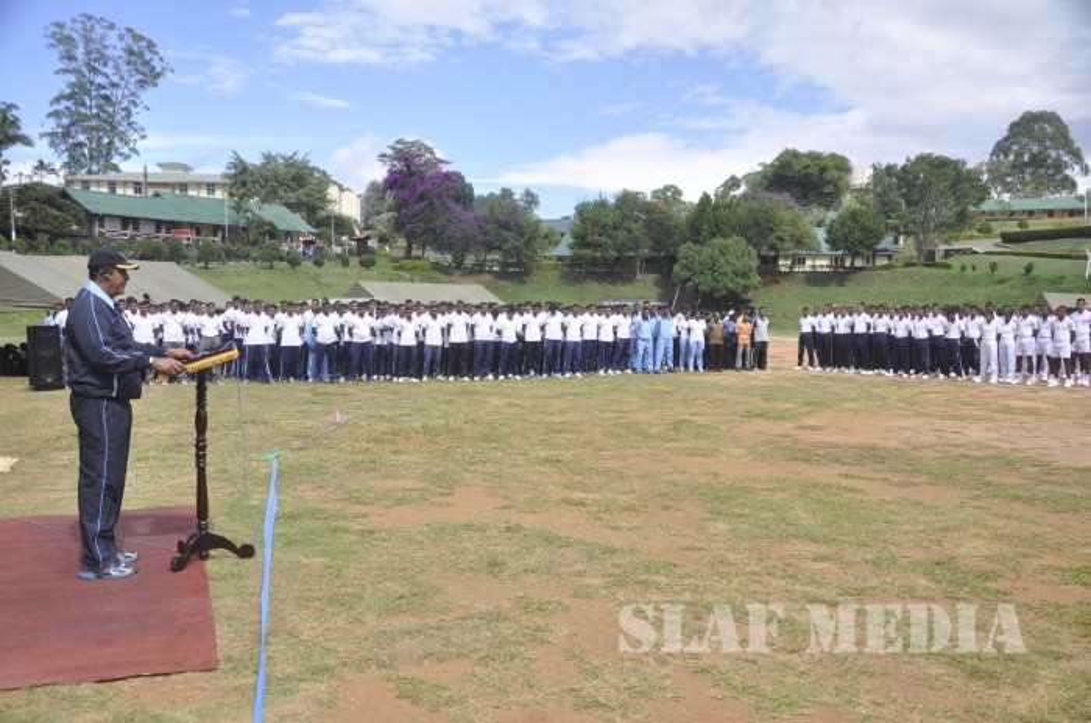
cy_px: 362
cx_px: 546
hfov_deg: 33.5
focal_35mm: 60
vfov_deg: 22.5
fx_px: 1815
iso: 200
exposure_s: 1/640
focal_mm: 40
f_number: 6.3
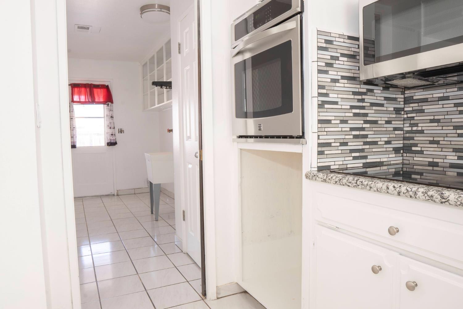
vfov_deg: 53.1
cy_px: 154
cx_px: 232
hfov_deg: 73.7
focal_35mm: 24
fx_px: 309
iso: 100
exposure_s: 1/1.67
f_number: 16
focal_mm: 16
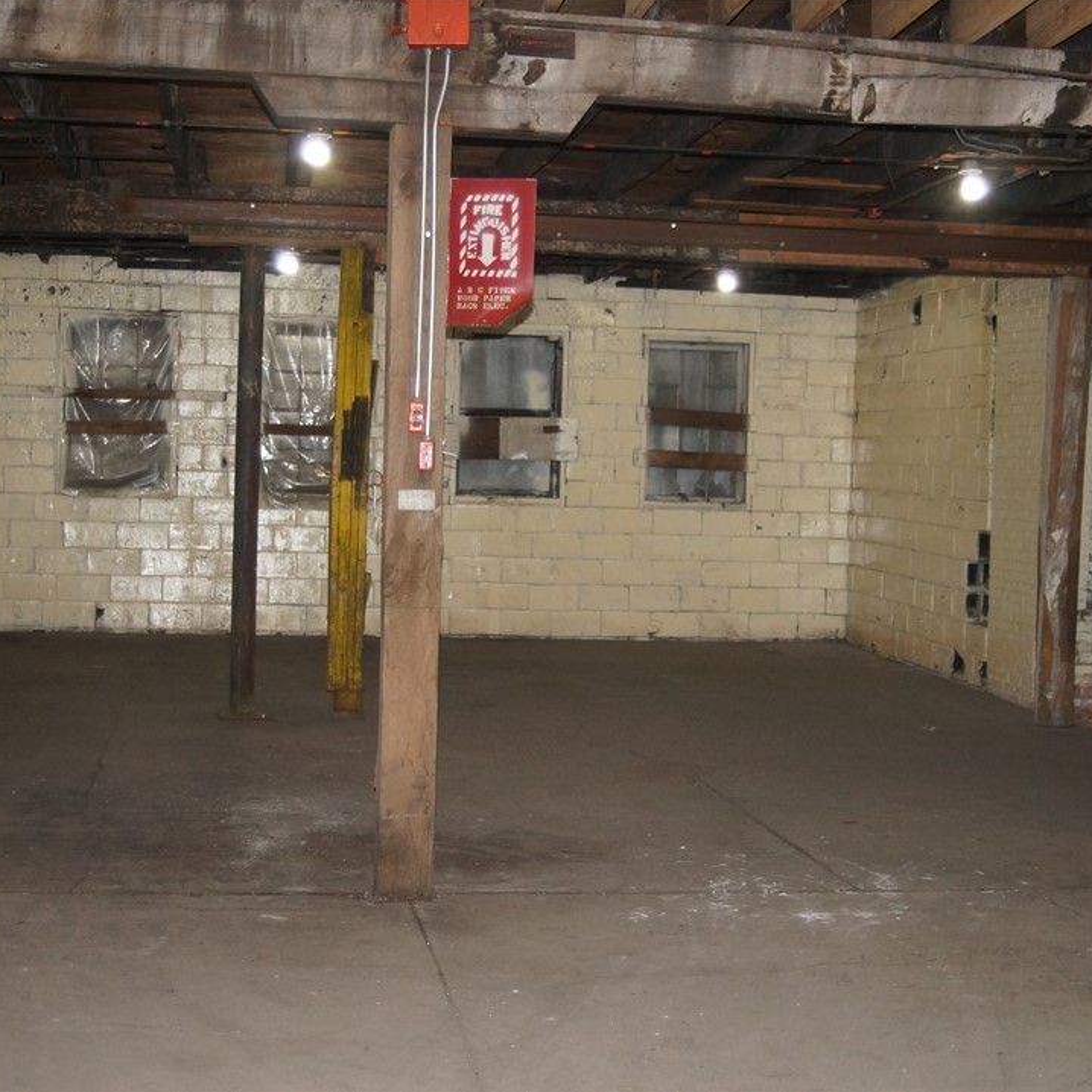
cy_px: 544
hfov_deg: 31.6
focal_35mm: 54
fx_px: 1927
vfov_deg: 31.6
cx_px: 594
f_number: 4
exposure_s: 1/60
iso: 800
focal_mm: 28
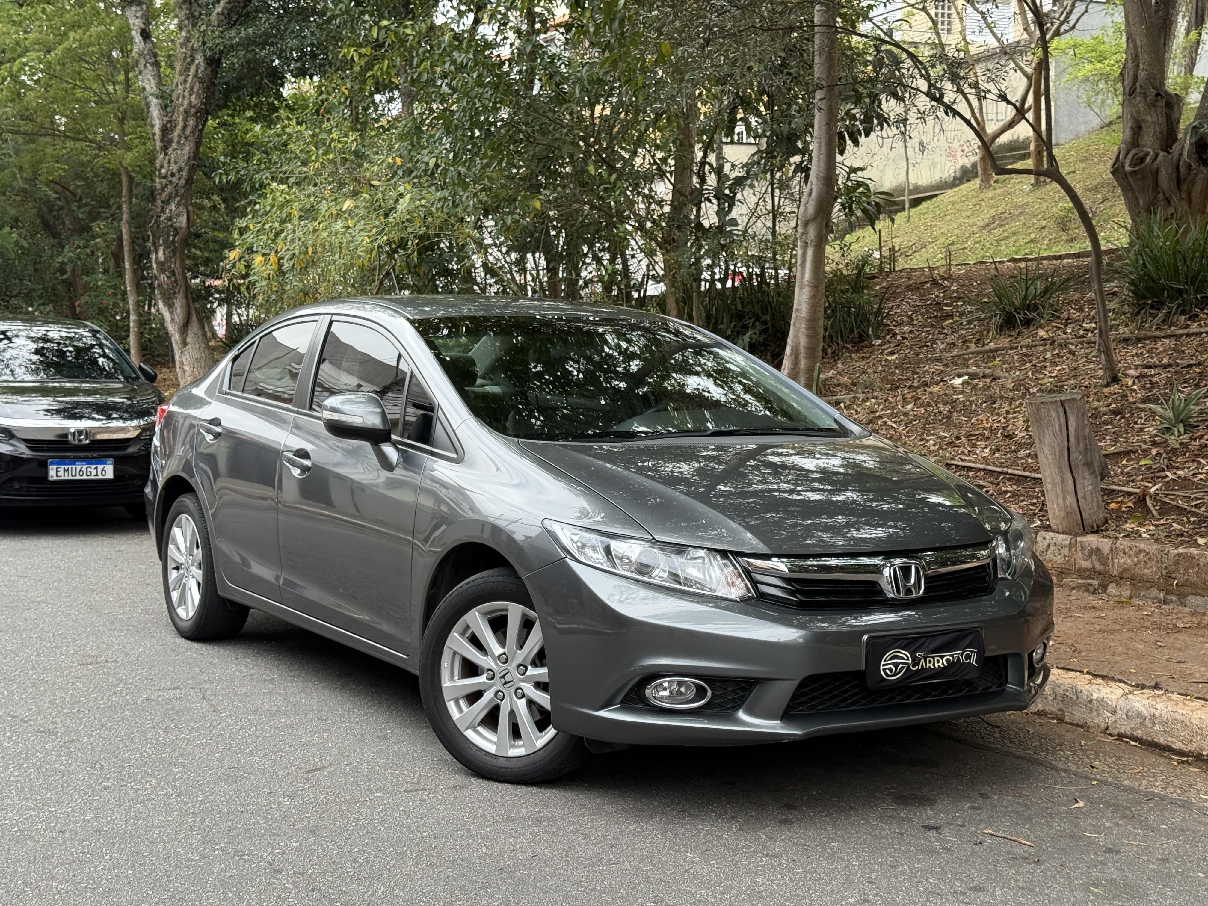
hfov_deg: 39.7
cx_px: 604
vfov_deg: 30.3
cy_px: 453
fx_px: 1675
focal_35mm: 48
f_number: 1.78
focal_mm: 6.76
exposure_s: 1/875
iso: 100
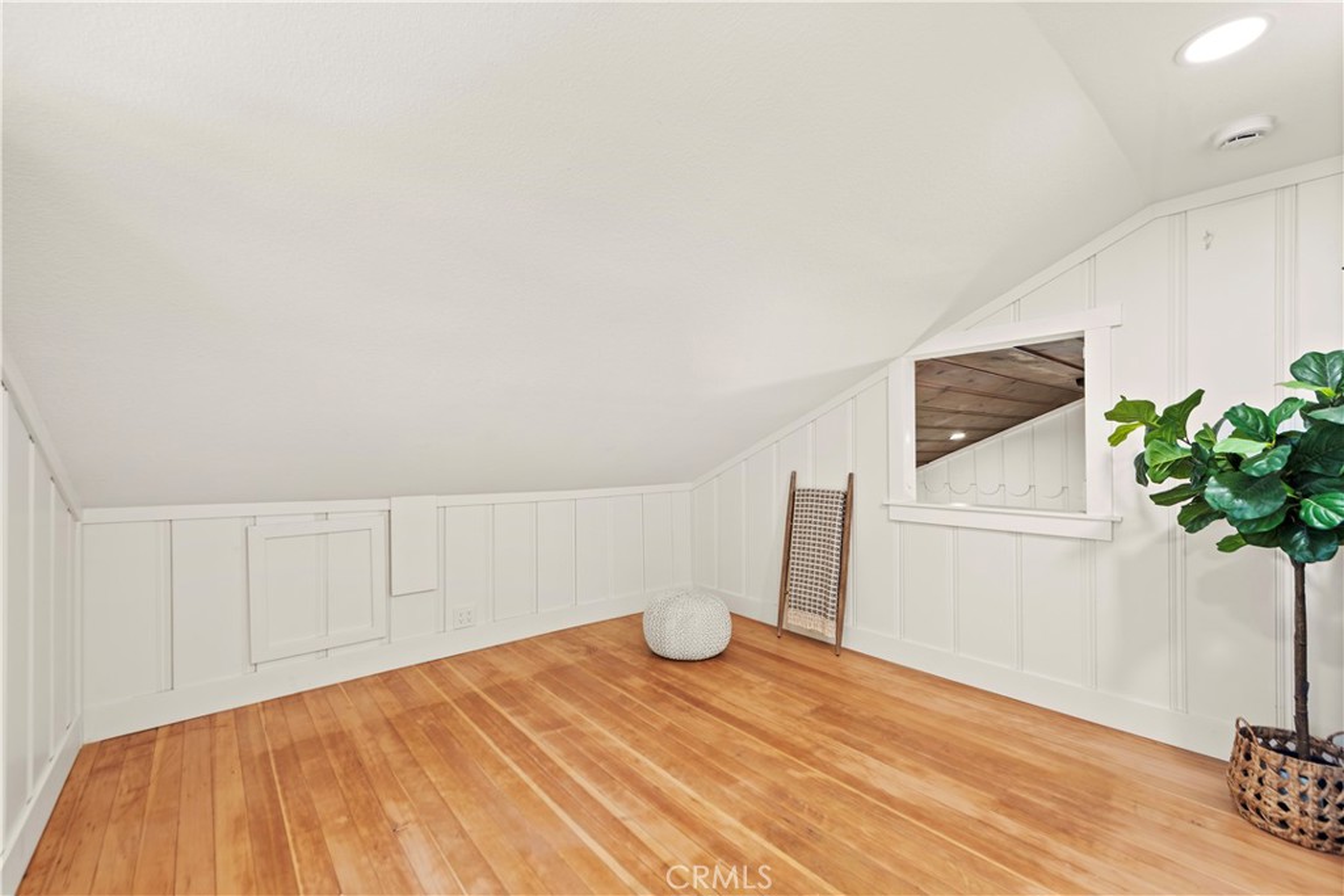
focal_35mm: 14
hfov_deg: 104.2
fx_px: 523
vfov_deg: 81.2
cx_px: 672
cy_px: 448
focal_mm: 14
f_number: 7.1
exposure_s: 1.3
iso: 125
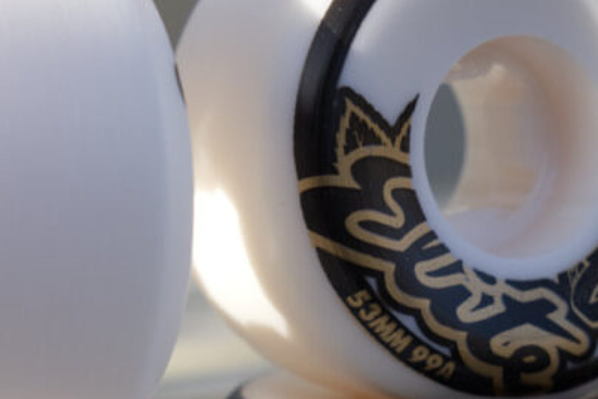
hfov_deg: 12.7
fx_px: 2677
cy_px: 331
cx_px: 260
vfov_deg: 8.5
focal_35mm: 161
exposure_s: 1/125
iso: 100
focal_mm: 45
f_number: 7.1
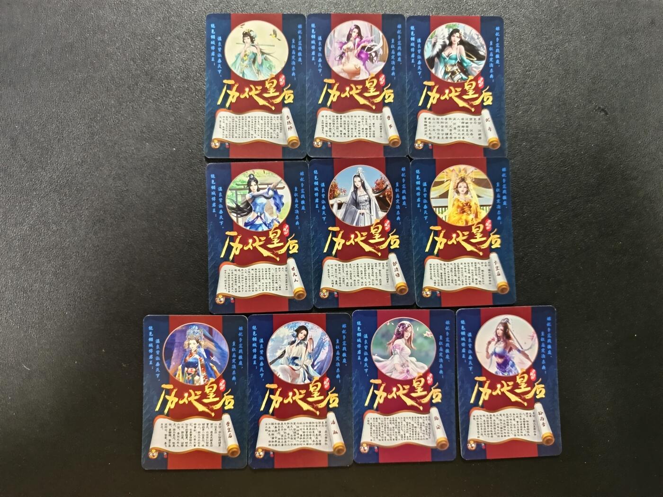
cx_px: 332
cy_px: 248
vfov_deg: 56.8
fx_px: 460
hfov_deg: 71.6
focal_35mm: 24
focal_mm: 5.31
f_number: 1.7
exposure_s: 1/25
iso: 1471
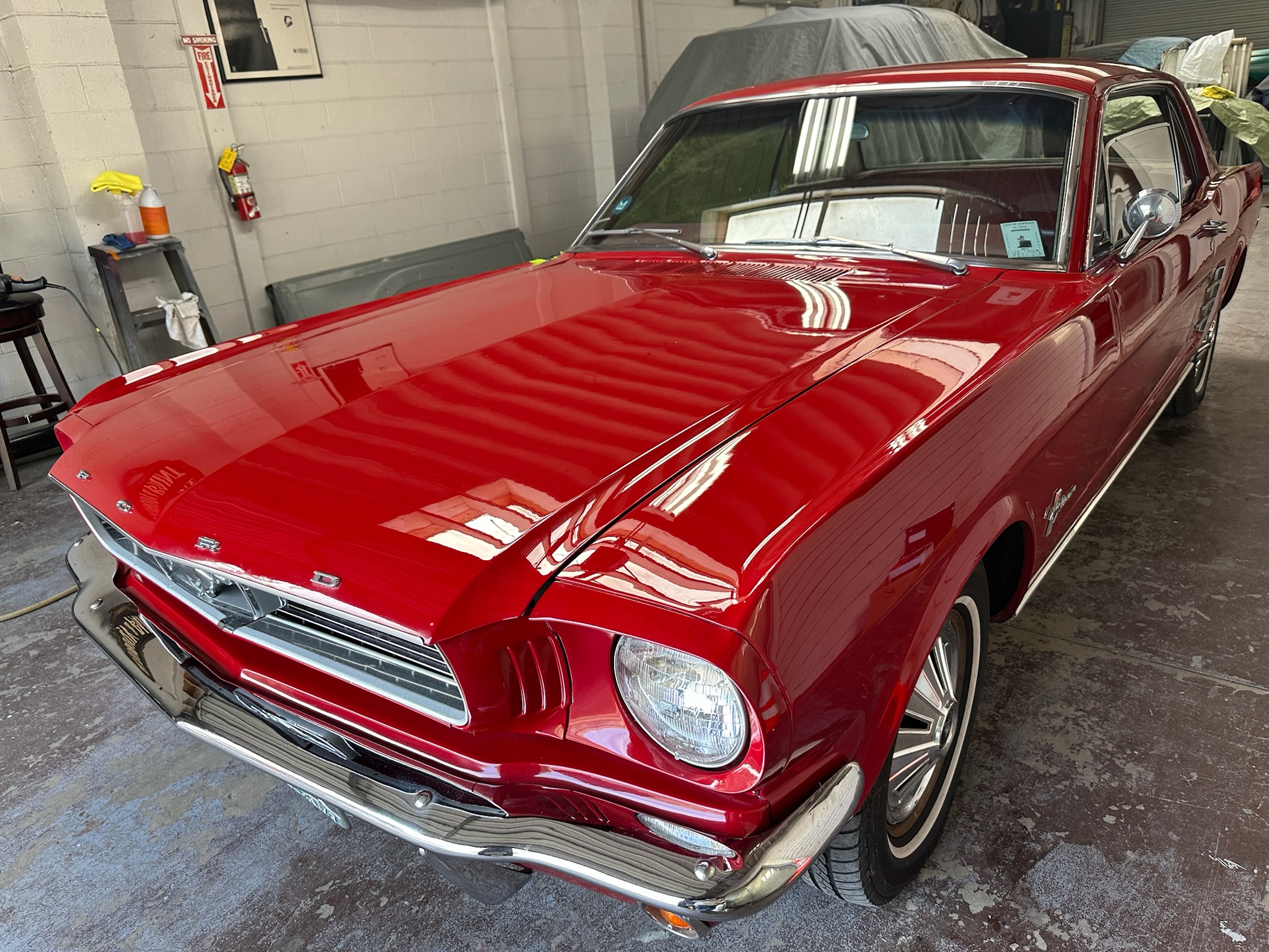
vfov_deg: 56.8
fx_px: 880
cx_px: 634
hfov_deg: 71.6
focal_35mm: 24
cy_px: 476
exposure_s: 1/120
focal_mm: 6.86
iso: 160
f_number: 1.78
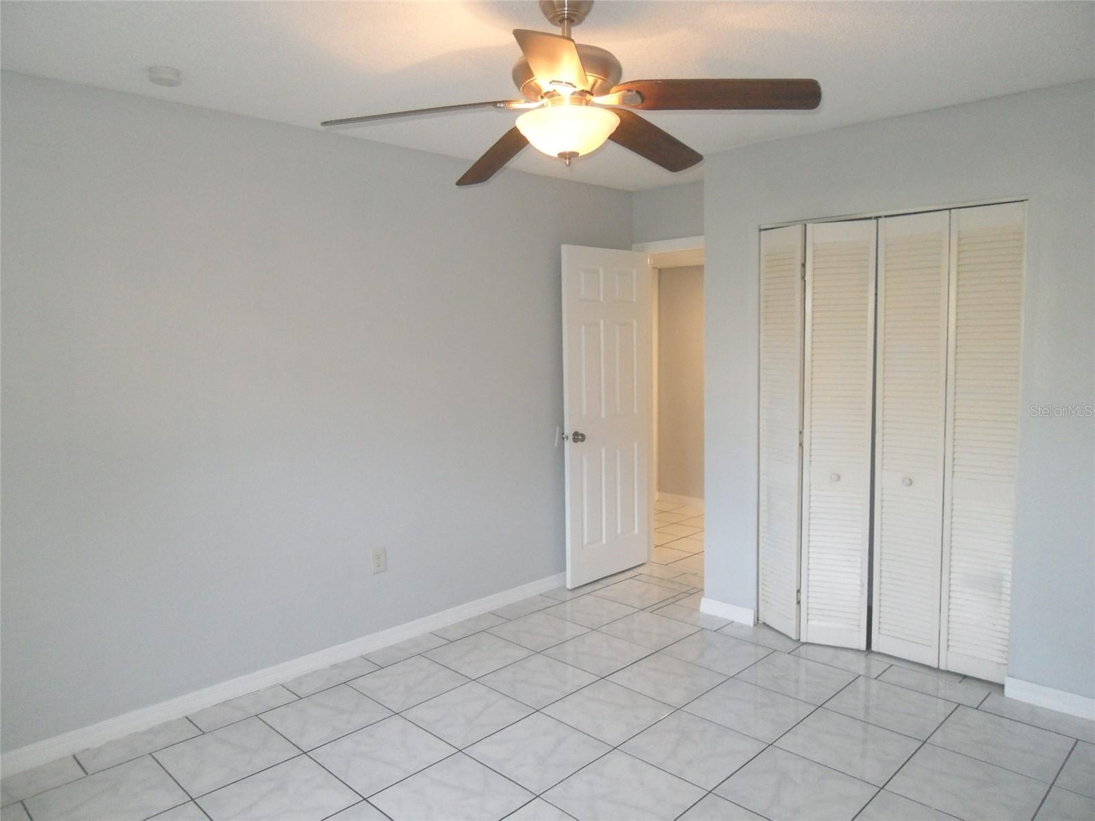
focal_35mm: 24
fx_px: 759
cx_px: 548
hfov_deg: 71.6
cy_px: 410
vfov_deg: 56.8
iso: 240
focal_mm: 4.3
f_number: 2.8
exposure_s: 1/45
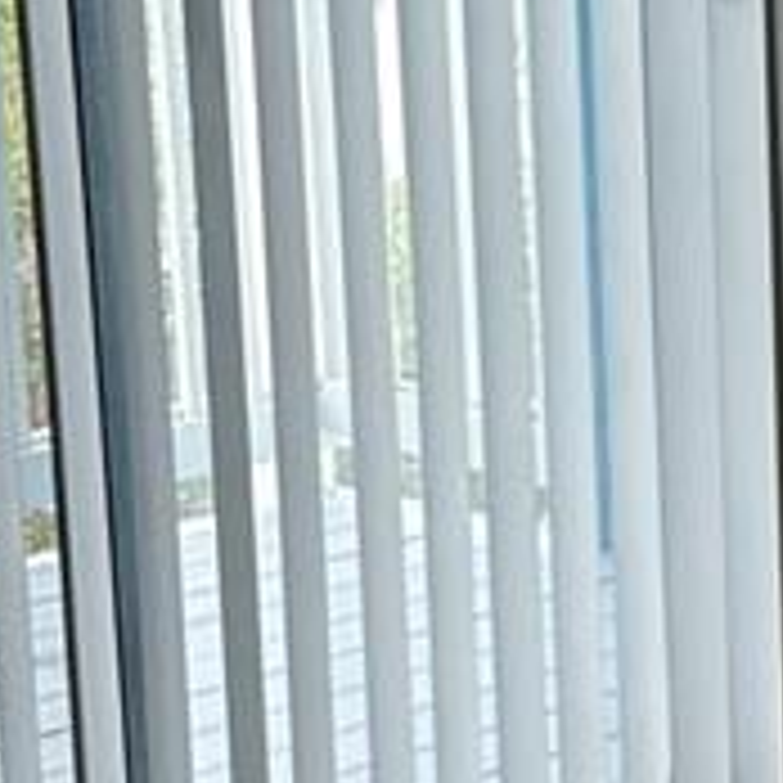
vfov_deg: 12.0
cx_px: 1094
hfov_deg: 11.6
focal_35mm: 146
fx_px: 3736
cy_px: 464
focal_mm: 6.86
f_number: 1.78
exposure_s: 1/120
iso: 80
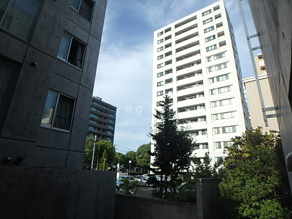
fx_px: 177
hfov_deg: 79.0
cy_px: 110
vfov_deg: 63.4
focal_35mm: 21
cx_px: 146
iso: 125
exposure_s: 1/800
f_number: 3.5
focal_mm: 3.7
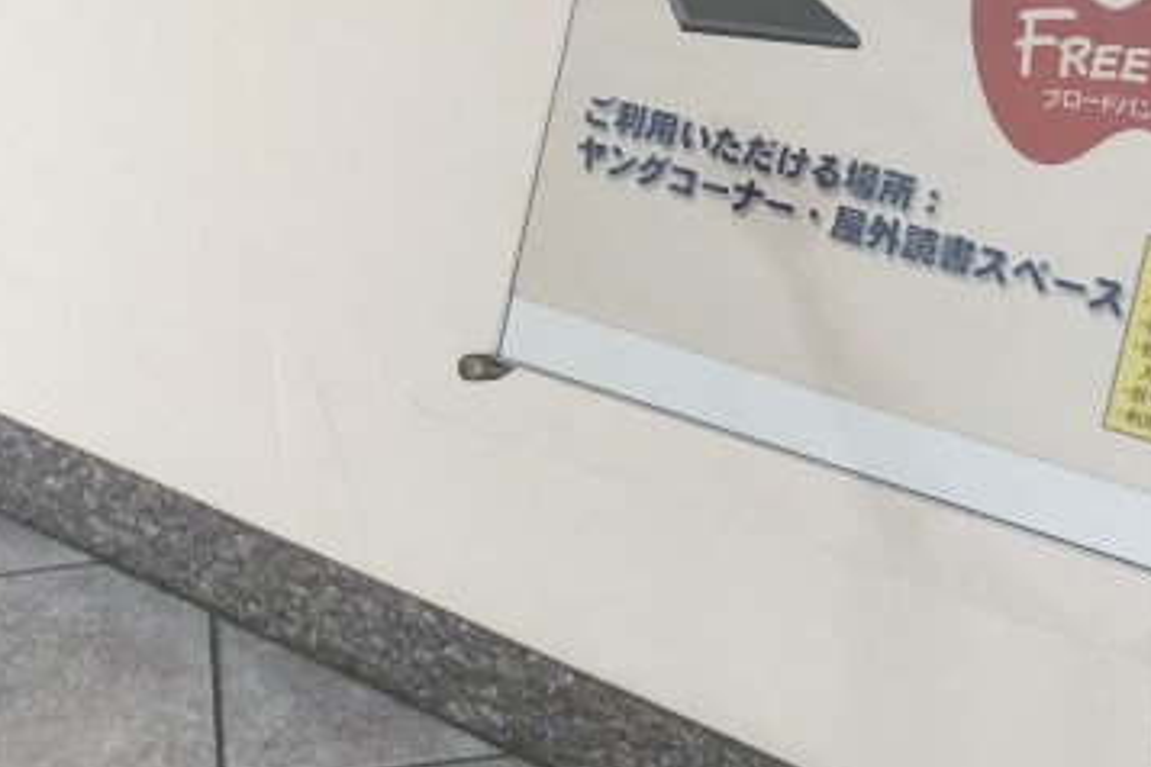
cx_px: 514
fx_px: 2781
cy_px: 148
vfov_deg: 15.6
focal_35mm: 87
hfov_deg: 23.4
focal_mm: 3.99
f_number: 1.8
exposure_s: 1/15
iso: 50
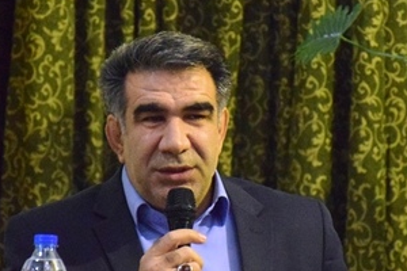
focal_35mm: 326
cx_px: 164
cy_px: 154
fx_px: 3686
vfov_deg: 4.2
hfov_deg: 6.3
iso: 6400
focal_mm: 105
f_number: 5.6
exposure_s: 1/50
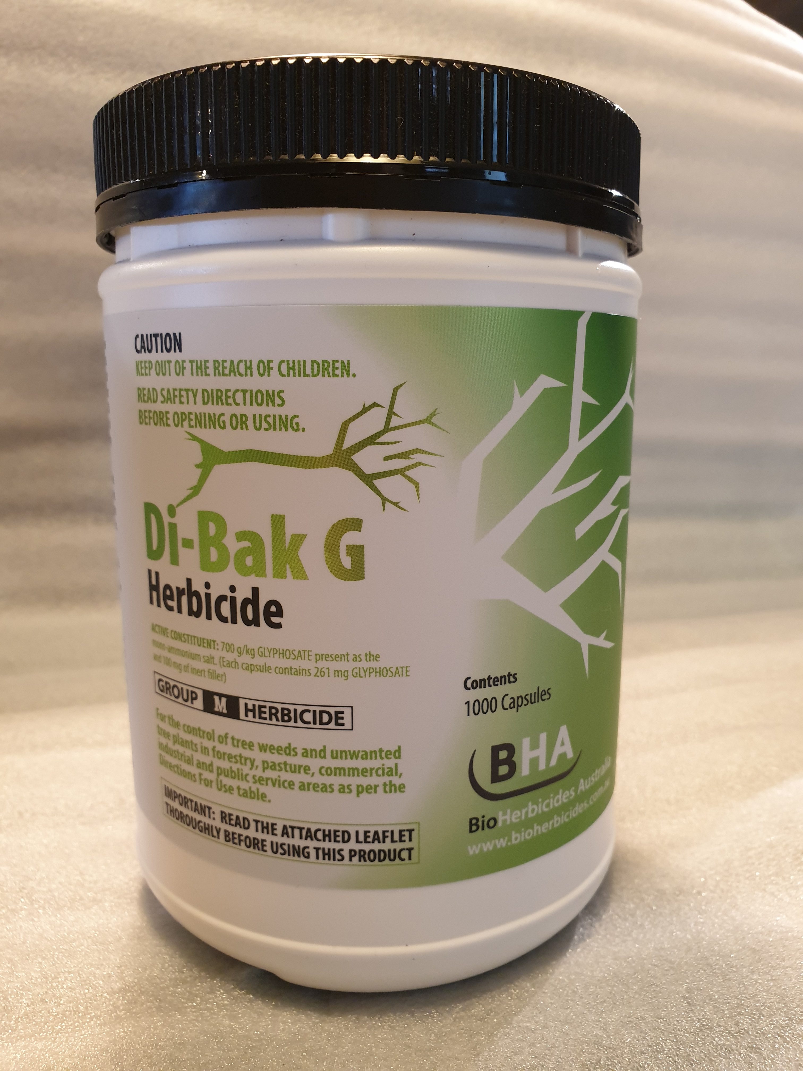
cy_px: 536
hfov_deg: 53.1
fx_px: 804
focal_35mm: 26
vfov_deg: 67.3
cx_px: 402
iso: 250
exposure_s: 1/50
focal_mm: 4.3
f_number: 2.4
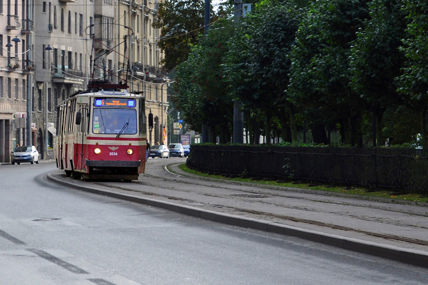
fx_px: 2066
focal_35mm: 174
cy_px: 52
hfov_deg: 11.8
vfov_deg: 7.9
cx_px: 112
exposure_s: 1/250
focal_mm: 62
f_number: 5.6
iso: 200
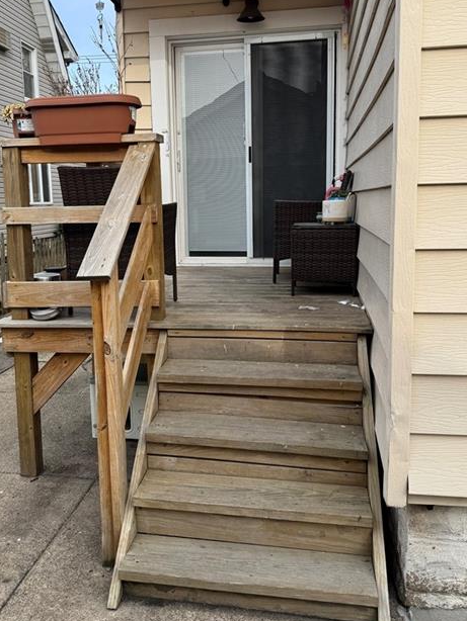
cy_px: 262
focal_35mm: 30
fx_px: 539
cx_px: 208
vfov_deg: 59.6
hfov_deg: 46.7
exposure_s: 1/1311
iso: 80
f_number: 1.78
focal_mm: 6.76
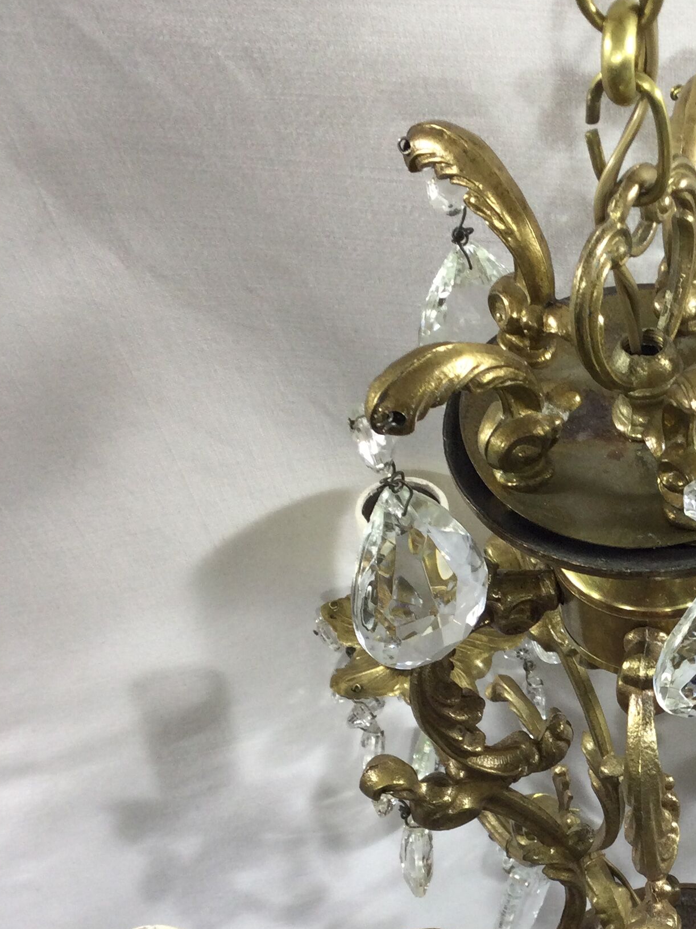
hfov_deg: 22.8
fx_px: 1662
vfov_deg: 30.5
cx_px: 687
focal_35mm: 62
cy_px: 724
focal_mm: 3.3
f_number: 2.4
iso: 32
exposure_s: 1/50
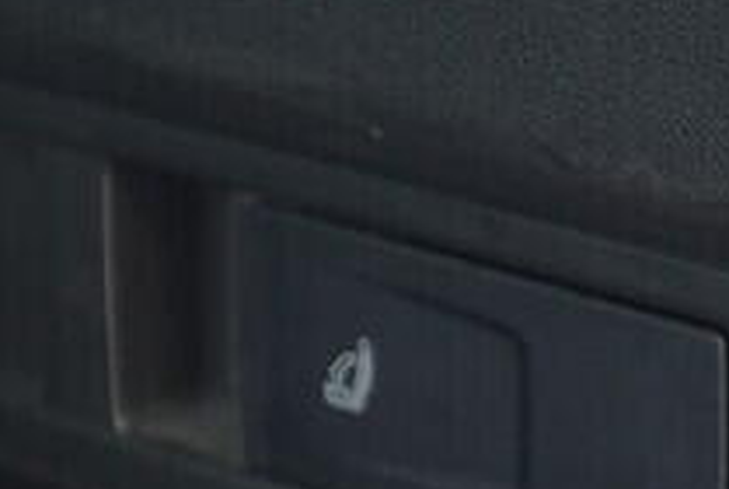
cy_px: 557
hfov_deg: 11.6
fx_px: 3569
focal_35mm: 176
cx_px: 495
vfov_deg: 7.8
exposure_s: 1/40
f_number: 2.8
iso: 800
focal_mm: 24
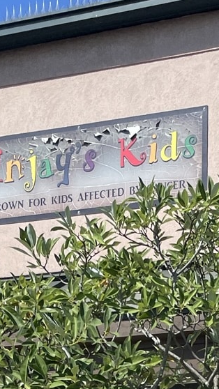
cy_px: 690
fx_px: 1073
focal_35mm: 104
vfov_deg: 17.1
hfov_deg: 11.4
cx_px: 263
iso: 32
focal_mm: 4.2
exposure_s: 1/2506
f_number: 1.6
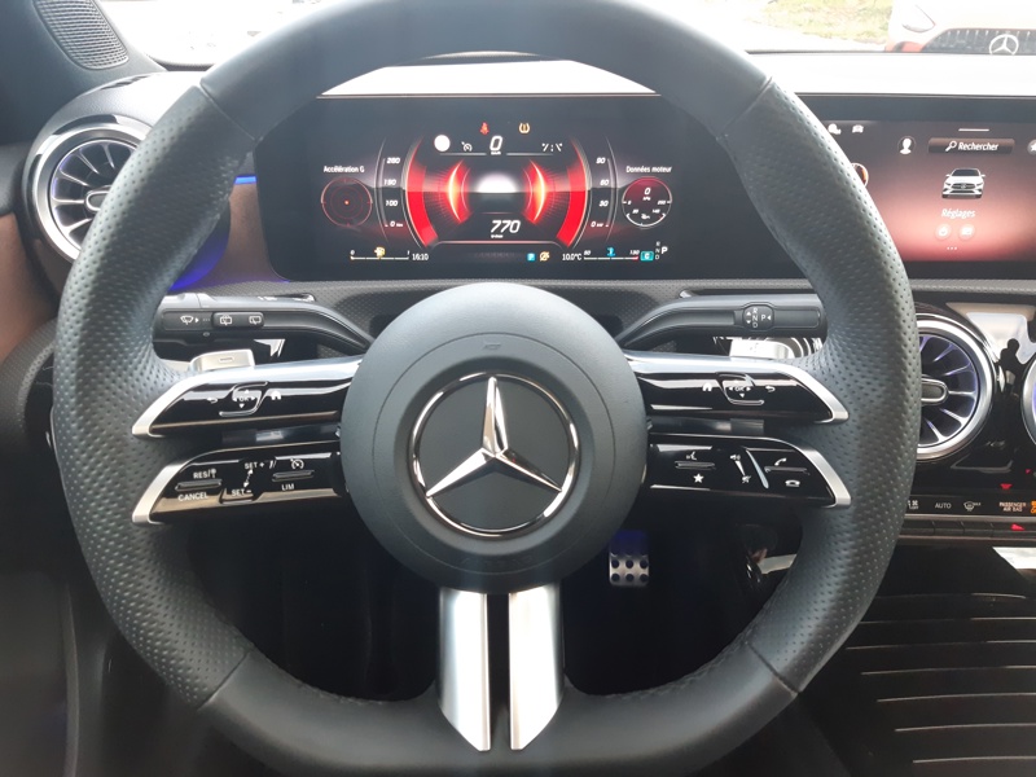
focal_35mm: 26
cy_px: 388
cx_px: 518
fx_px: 778
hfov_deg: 67.3
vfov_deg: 53.1
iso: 200
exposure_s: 1/50
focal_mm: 3.92
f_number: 1.7
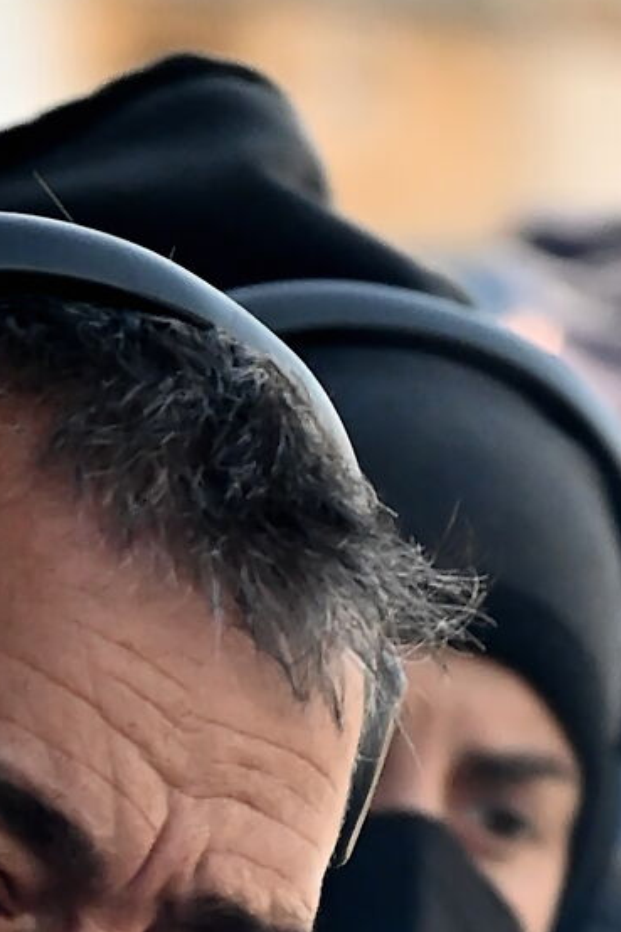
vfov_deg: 1.6
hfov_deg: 1.1
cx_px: 278
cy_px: 1888
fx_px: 33656
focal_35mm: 1300
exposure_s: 1/1000
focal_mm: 200
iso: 1600
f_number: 6
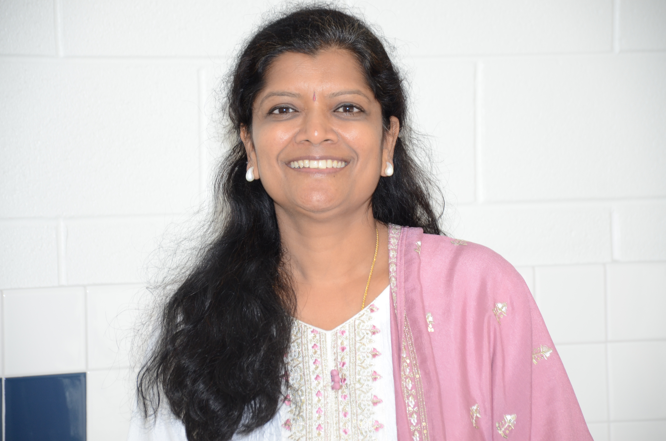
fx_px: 3212
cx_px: 333
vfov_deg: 7.9
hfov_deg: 11.8
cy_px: 220
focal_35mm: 174
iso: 400
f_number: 5.6
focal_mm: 116
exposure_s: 1/80
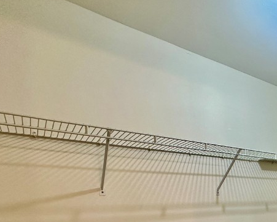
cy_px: 212
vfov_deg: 42.1
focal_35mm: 31
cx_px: 246
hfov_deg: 51.0
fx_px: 254
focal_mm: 2.22
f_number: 2.2
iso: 250
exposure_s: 1/120
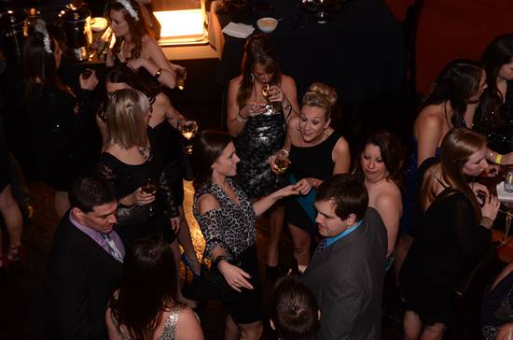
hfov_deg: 33.5
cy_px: 170
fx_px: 853
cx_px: 256
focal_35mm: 60
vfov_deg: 22.5
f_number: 4.5
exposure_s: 1/40
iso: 1250
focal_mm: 40
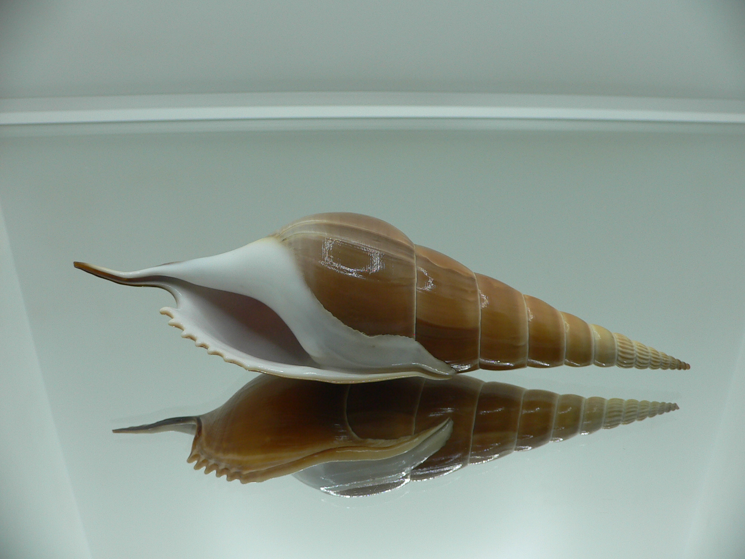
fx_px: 753
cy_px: 280
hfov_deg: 52.6
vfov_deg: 40.7
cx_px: 372
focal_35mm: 35
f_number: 2.8
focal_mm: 4.6
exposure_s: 1/80
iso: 80
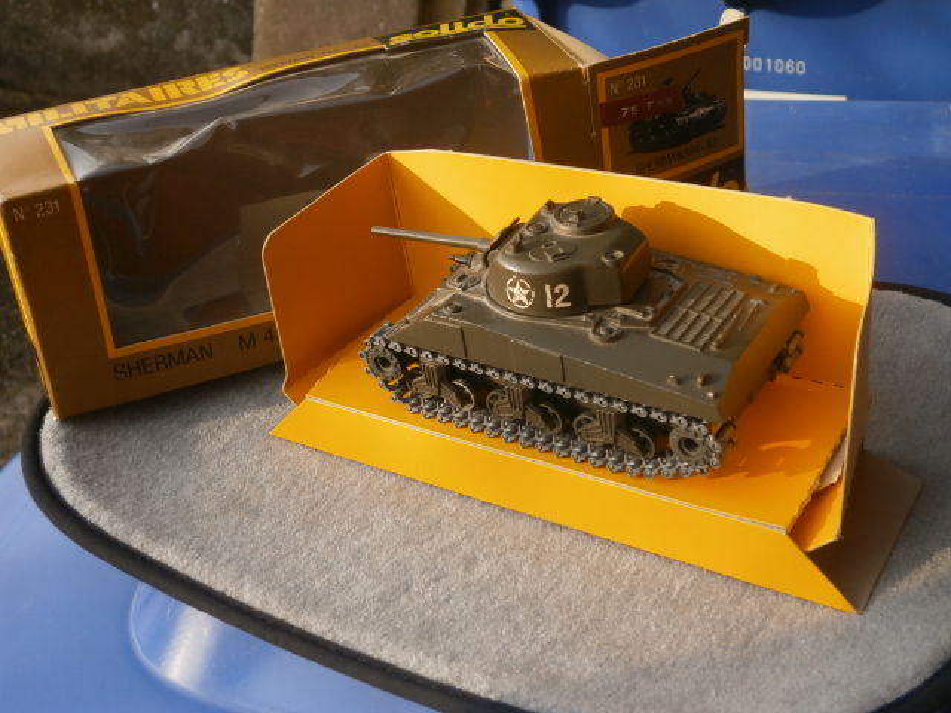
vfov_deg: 30.9
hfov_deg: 40.4
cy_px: 356
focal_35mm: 47
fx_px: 1291
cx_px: 476
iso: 80
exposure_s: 1/250
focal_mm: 8.3
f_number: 3.4
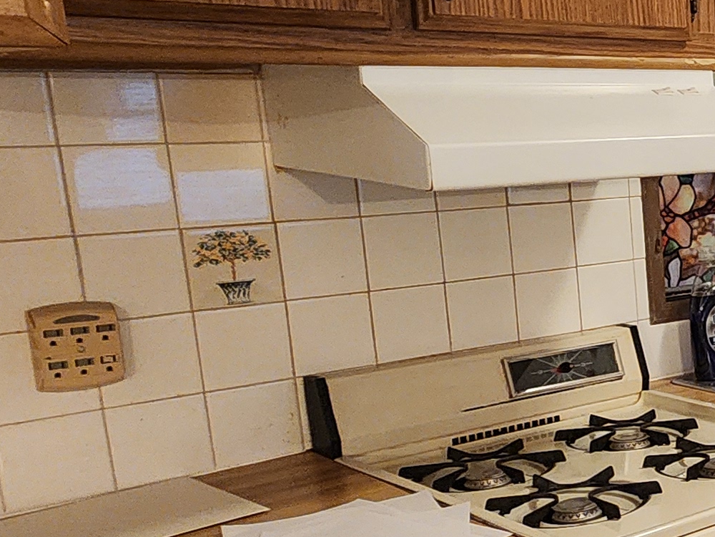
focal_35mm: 52
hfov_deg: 27.3
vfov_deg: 27.9
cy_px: 347
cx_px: 1035
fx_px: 1074
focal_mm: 2.2
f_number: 2.2
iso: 640
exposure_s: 1/30
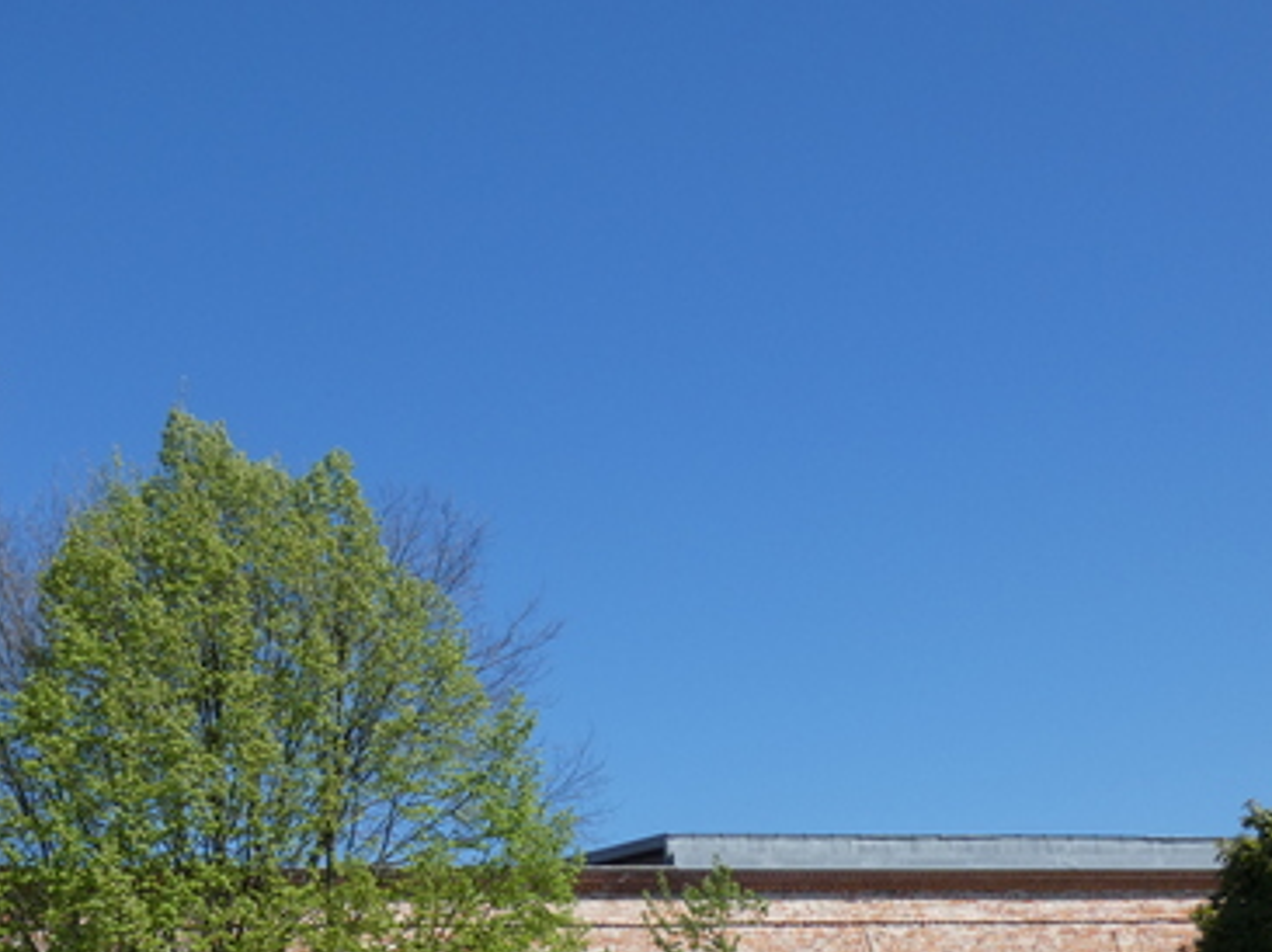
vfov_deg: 25.5
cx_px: 316
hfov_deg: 33.7
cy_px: 803
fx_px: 2056
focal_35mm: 56
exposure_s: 1/1000
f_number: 3.4
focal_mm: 5.8
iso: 80
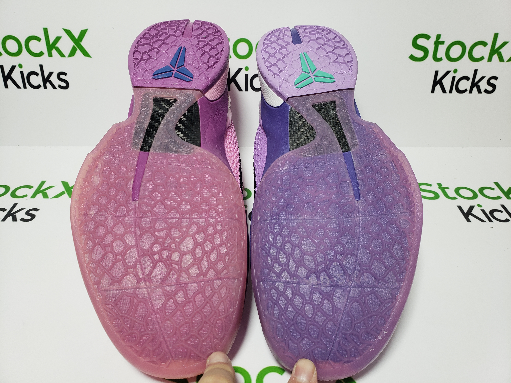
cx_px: 256
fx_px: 384
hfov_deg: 67.3
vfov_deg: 53.1
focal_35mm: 26
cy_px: 192
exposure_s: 1/165
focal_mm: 4.3
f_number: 2.4
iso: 50
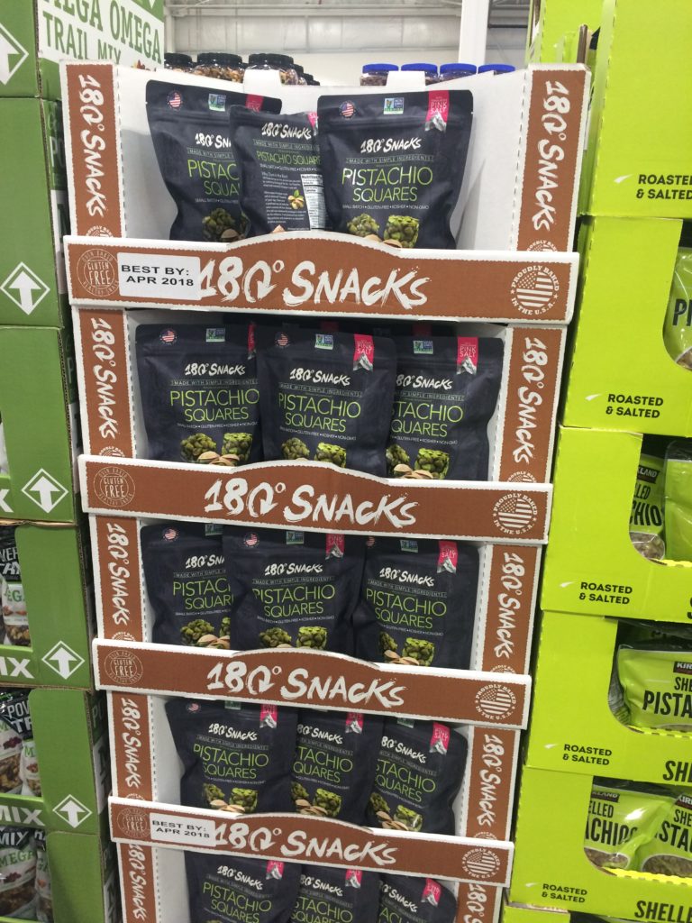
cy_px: 462
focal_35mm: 29
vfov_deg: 61.7
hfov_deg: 48.2
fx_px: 773
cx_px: 346
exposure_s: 1/30
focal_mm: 4.15
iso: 125
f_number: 2.2
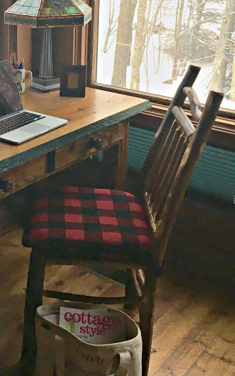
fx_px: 563
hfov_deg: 22.6
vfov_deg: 36.2
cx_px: -7
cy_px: 101
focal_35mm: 55
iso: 25
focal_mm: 4.15
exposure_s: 1/30
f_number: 2.2
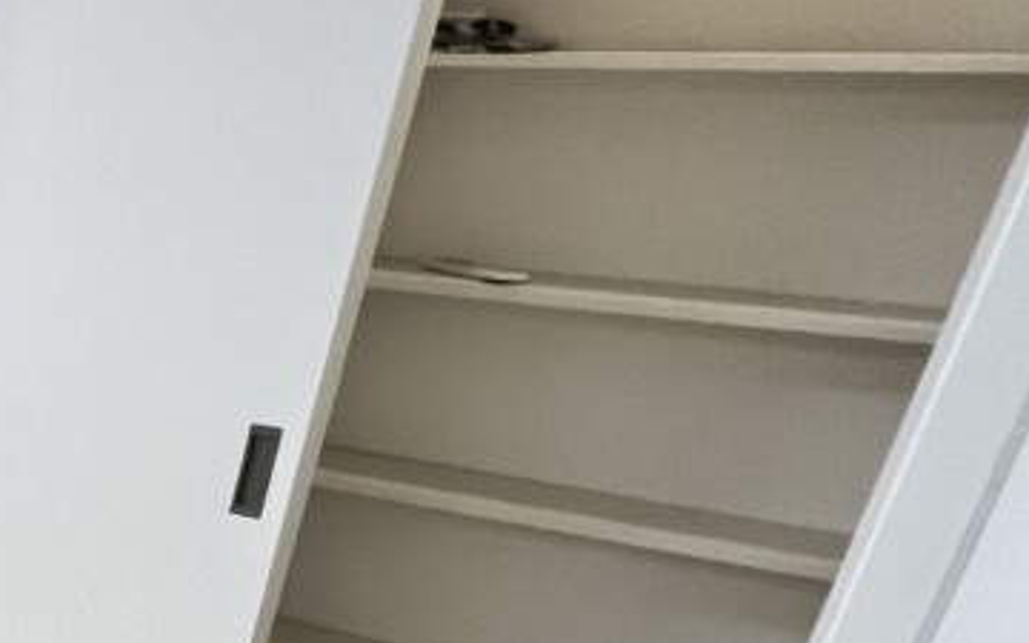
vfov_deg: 25.3
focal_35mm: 49
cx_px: -772
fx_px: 1374
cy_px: 614
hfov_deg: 23.3
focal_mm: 1.57
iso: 100
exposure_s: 1/99
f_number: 1.8
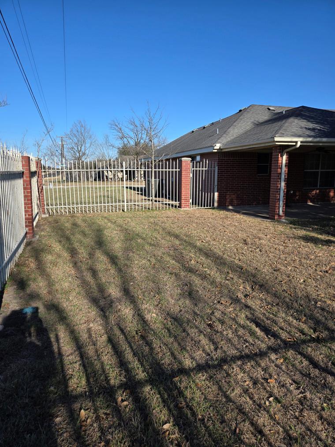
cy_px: 224
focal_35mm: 23
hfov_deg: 58.9
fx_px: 297
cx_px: 168
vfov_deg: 73.9
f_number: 1.8
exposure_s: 1/2921
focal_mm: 5.4
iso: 40
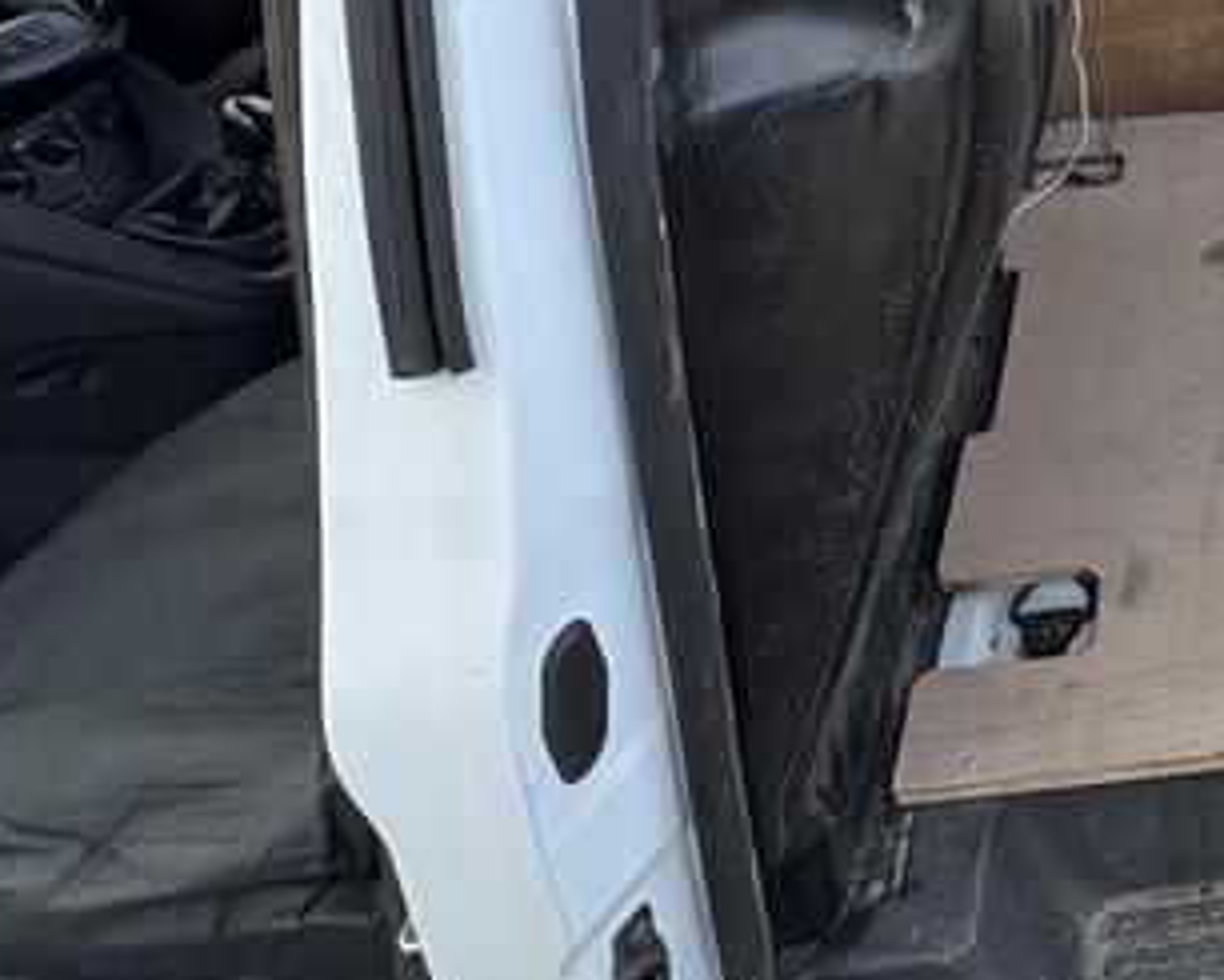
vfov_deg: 33.9
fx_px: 1449
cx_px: 1360
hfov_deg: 37.8
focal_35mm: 40
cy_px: -16
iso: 80
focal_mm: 2.22
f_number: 2.2
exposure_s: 1/99
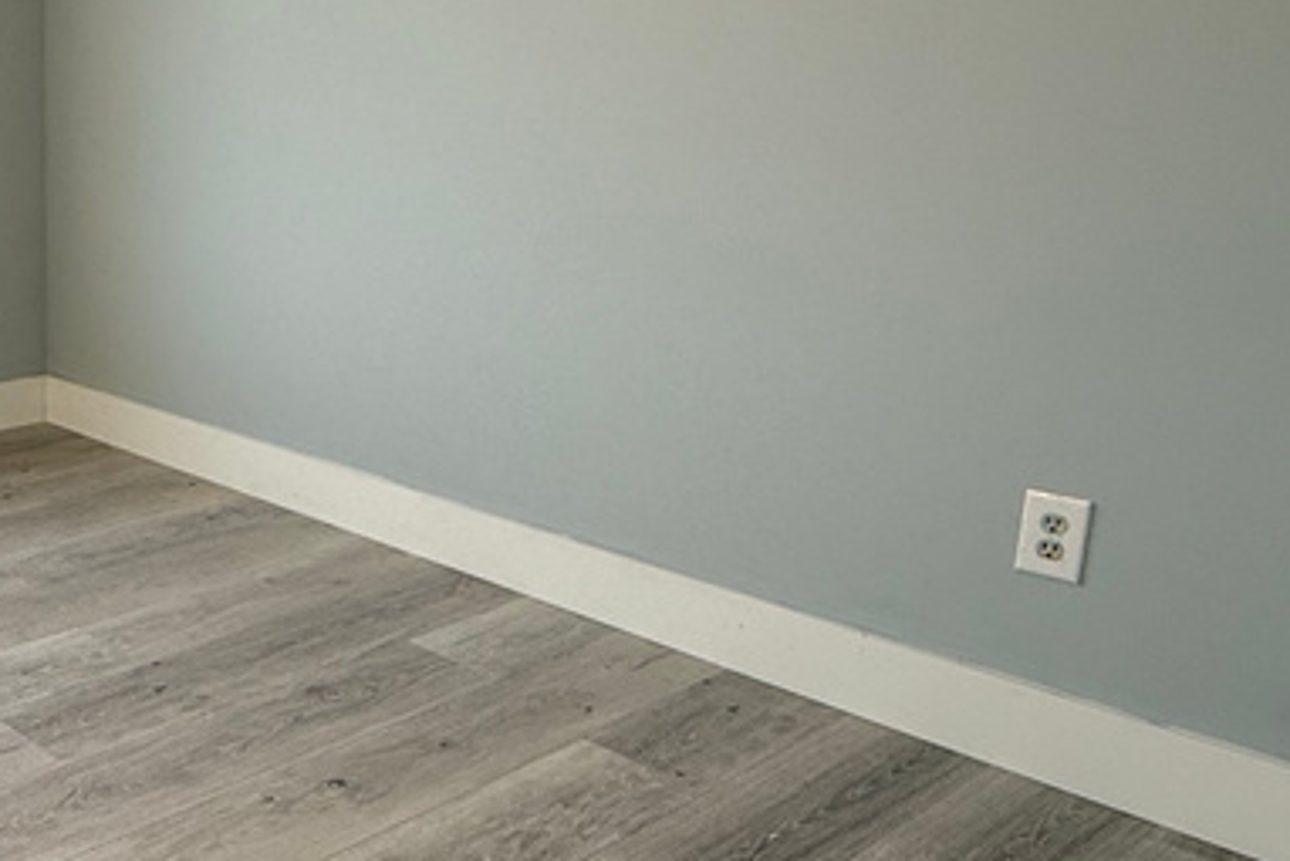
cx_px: 10
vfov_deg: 34.2
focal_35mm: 39
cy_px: 412
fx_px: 1398
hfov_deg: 42.9
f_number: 2.2
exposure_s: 1/197
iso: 64
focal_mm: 2.22
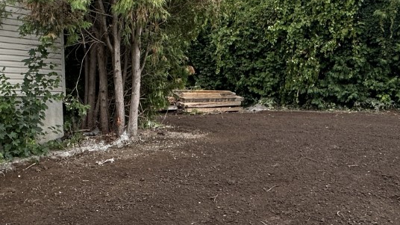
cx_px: 131
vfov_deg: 28.4
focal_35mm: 41
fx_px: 435
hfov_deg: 48.5
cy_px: 177
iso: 100
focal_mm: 2.22
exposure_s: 1/99
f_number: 2.2
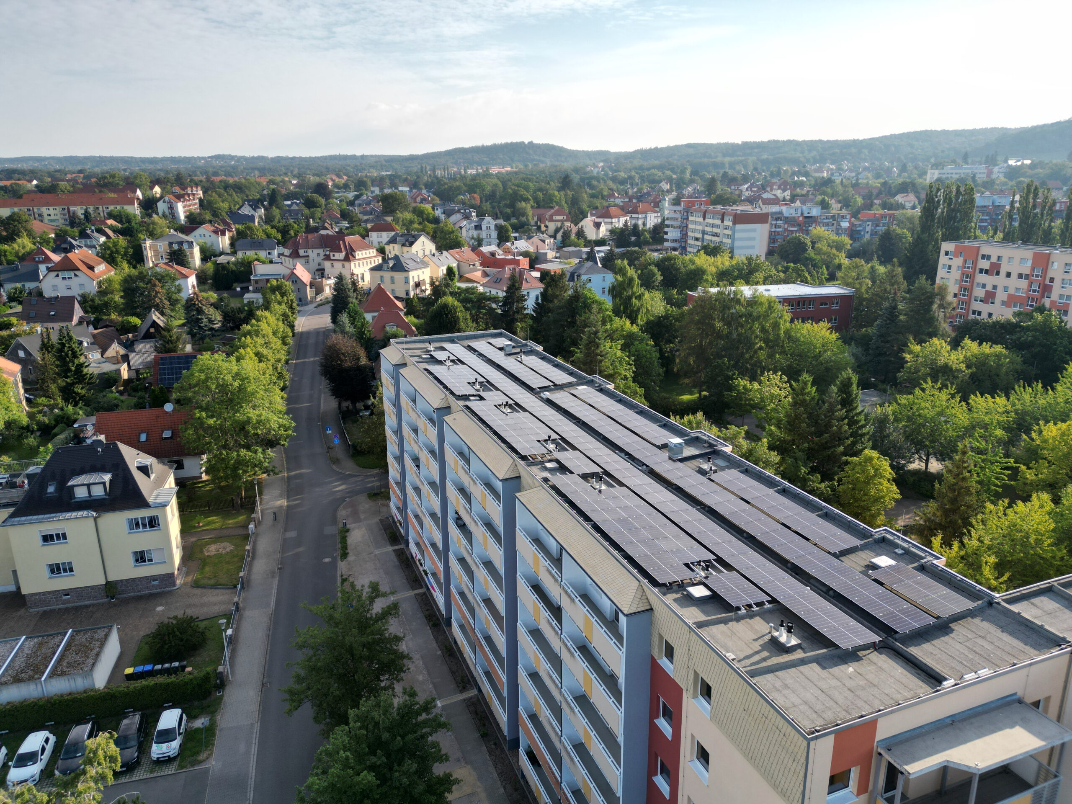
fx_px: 743
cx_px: 536
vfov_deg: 56.8
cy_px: 402
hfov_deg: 71.6
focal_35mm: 24
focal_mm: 6.72
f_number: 1.7
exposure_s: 1/2000
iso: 100
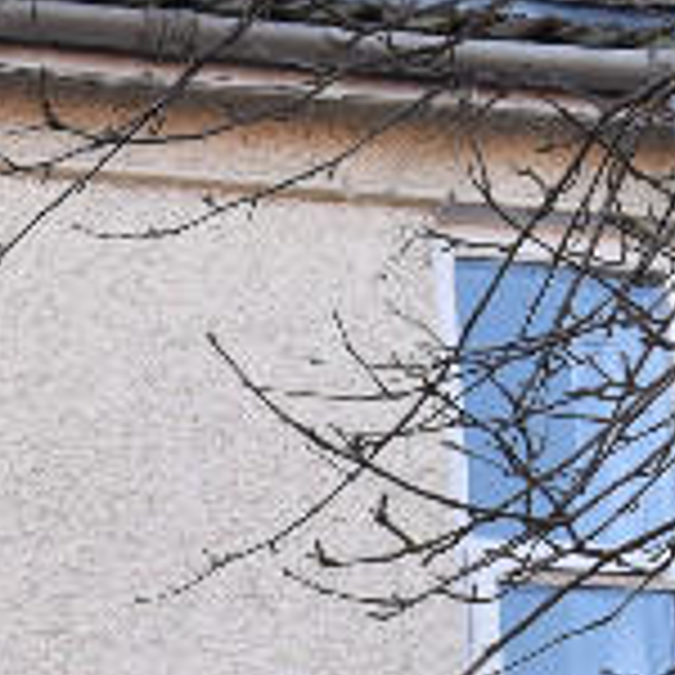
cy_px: 1348
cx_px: -230
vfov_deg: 12.1
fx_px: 2824
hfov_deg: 13.1
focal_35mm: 128
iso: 800
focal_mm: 22
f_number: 9
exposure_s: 1/320
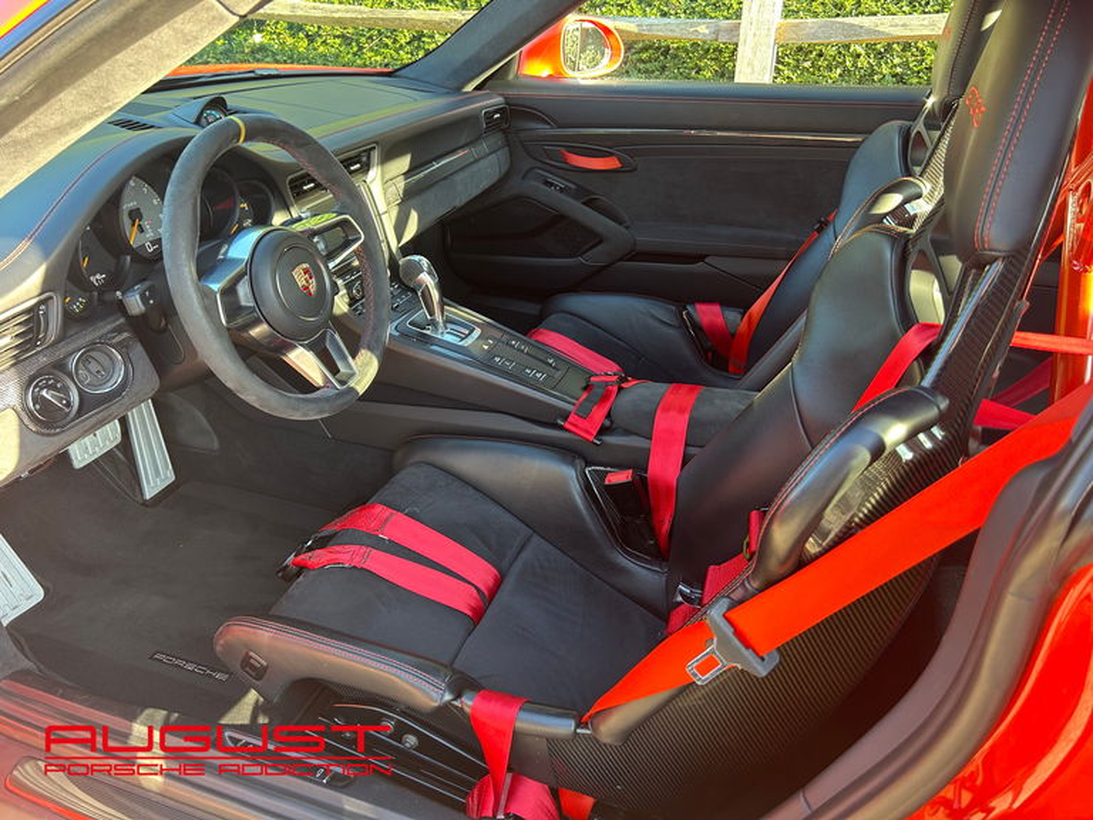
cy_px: 410
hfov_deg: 67.3
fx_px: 821
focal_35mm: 26
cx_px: 546
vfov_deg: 53.1
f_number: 1.5
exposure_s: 1/121
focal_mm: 5.7
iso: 100
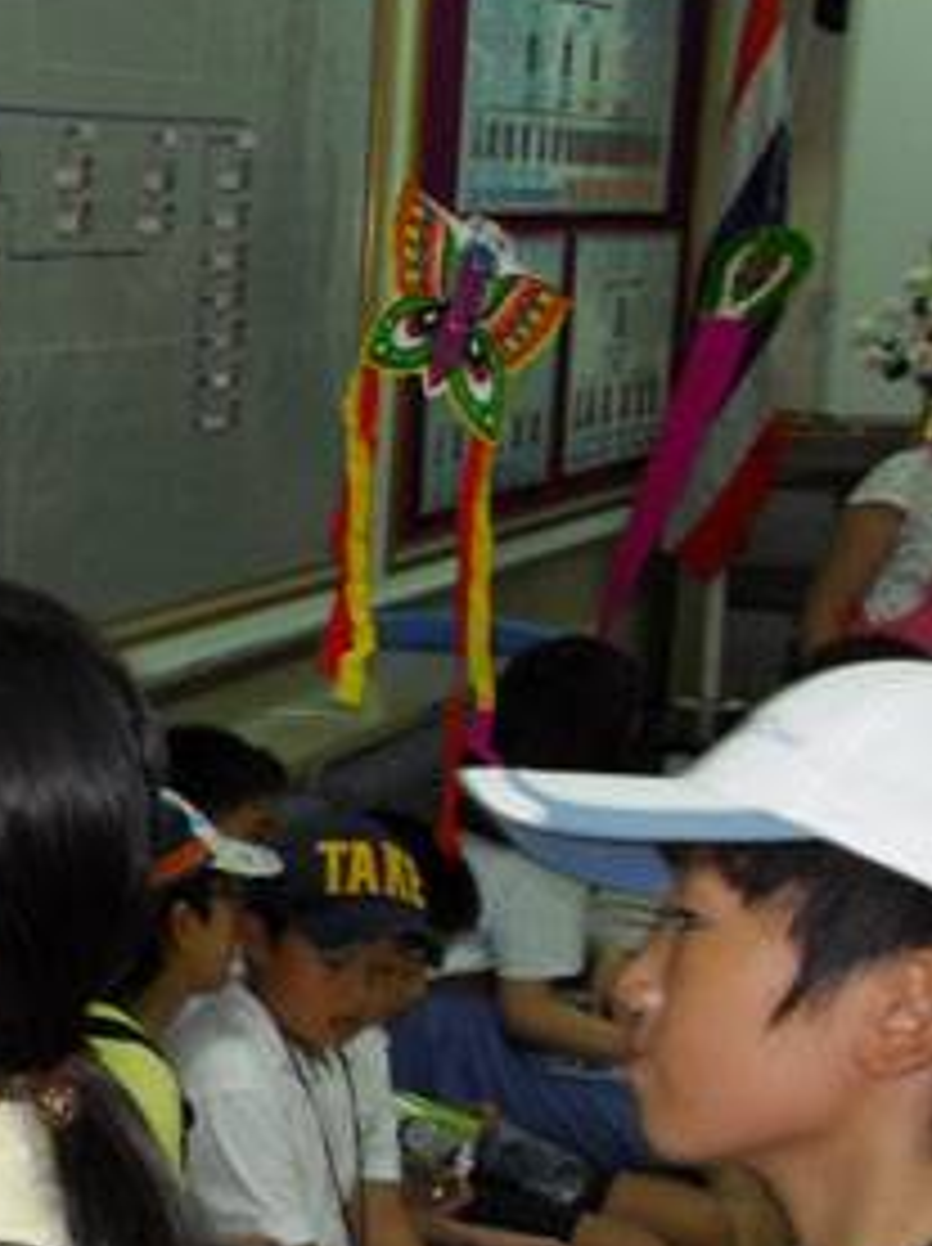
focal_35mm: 81
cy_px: 999
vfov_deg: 23.8
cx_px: -576
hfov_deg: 16.2
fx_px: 2915
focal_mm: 6
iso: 200
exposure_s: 1/45
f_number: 2.8
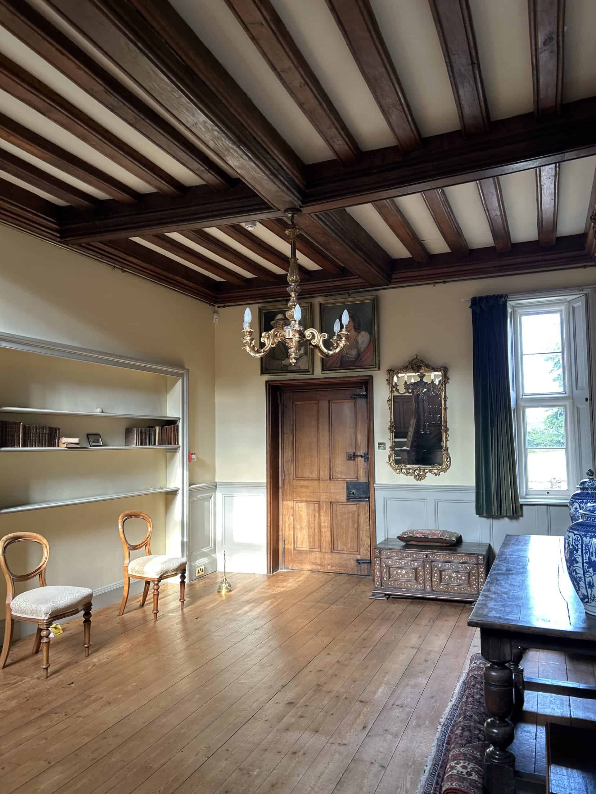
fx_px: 597
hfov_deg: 53.1
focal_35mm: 26
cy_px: 397
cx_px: 298
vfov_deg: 67.3
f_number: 1.5
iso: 100
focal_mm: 5.7
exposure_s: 1/50
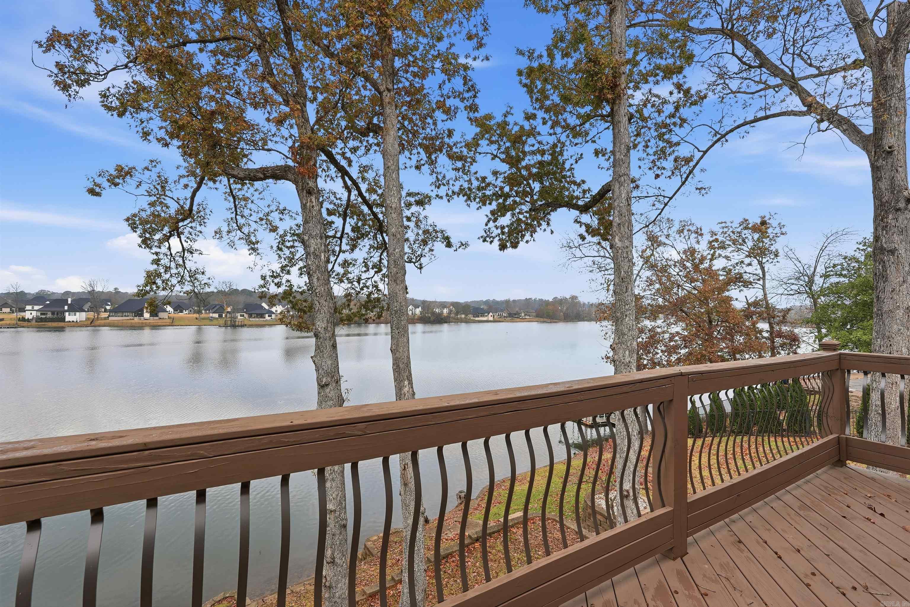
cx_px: 455
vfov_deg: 73.8
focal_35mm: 16
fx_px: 405
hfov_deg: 96.7
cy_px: 304
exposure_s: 1/200
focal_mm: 16
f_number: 9
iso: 250
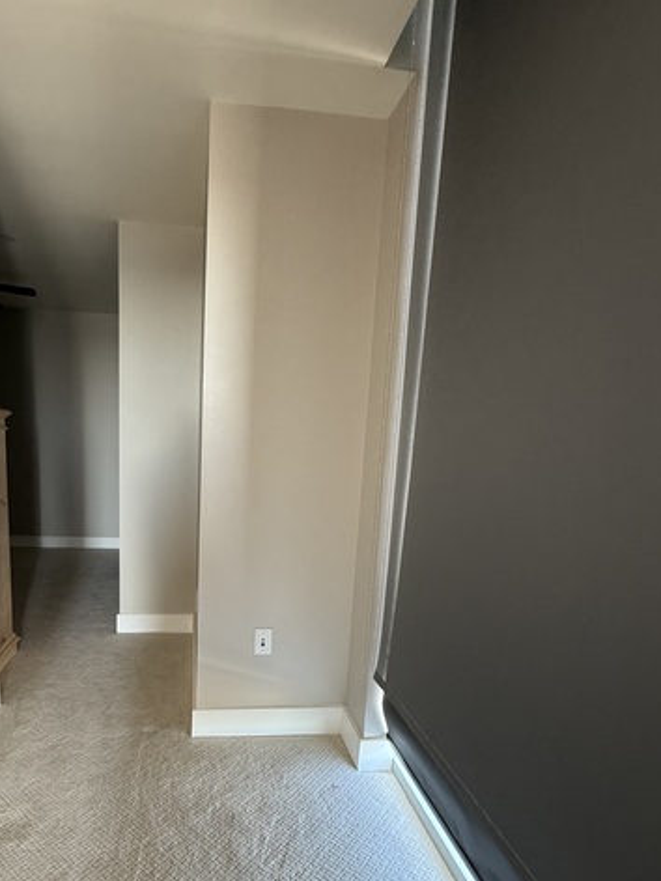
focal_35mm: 19
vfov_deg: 84.1
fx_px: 484
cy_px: 508
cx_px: 239
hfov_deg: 67.4
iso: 200
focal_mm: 2.22
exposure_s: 1/60
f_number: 2.2
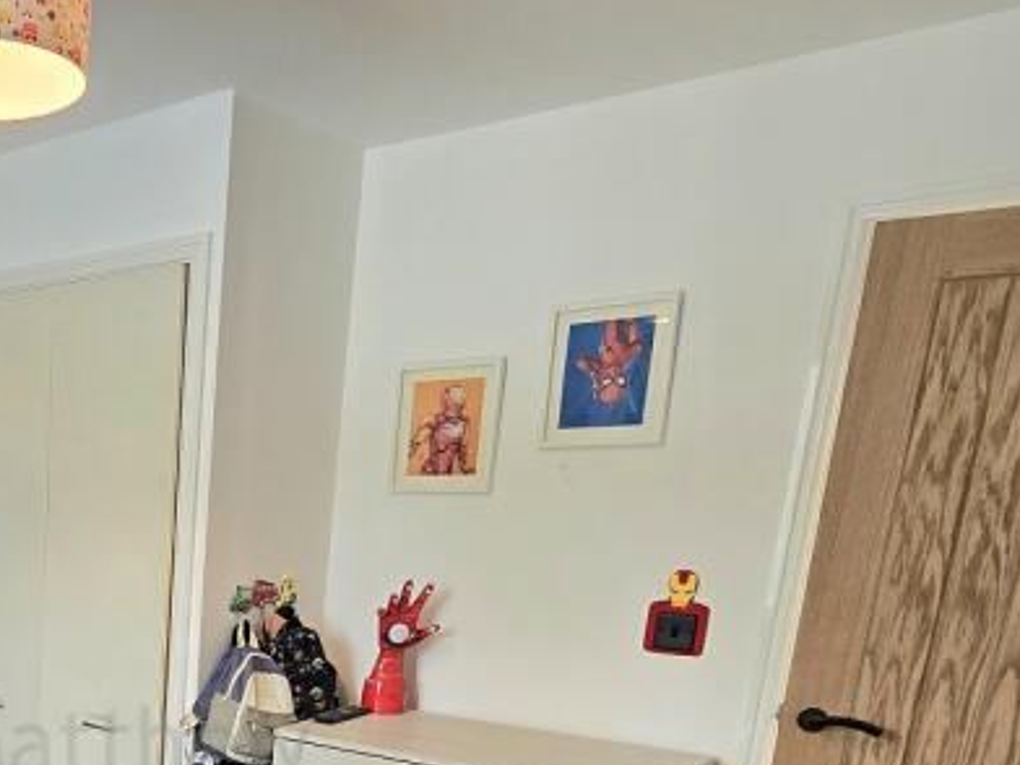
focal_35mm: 34
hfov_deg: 45.1
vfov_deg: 37.4
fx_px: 1002
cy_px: 762
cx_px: -13
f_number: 2.2
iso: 125
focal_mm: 2.2
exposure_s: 1/50
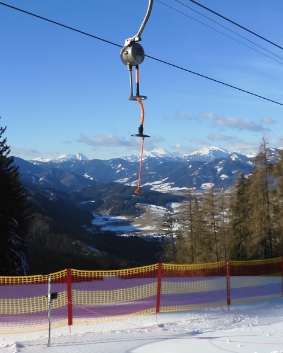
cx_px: 92
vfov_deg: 33.8
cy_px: 112
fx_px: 576
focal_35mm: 55
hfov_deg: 27.4
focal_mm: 6.2
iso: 100
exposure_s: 1/1250
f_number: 4
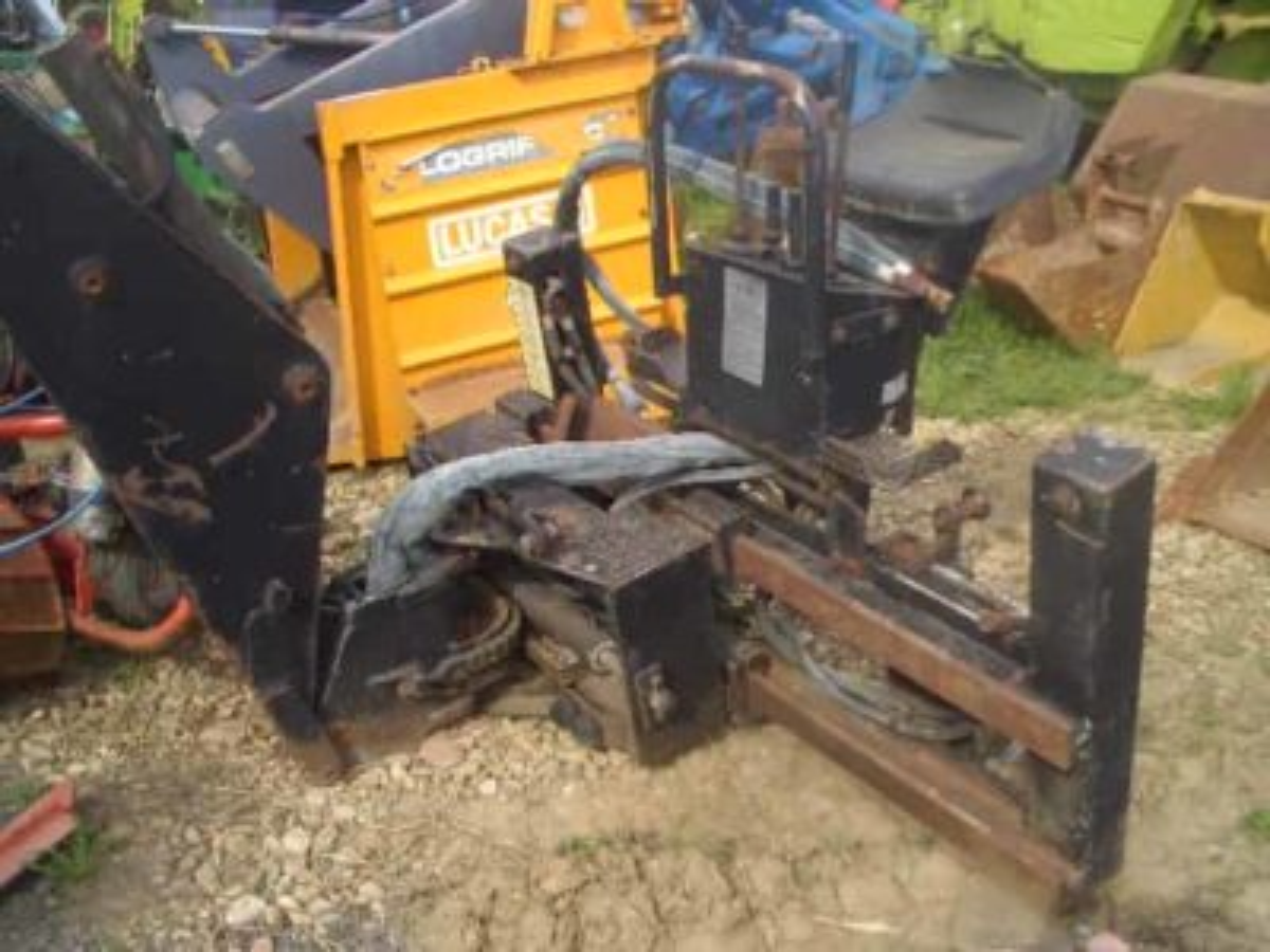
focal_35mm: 35
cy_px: 476
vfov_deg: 40.7
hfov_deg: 52.6
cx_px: 635
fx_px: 1284
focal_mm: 5.8
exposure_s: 1/160
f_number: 4.3
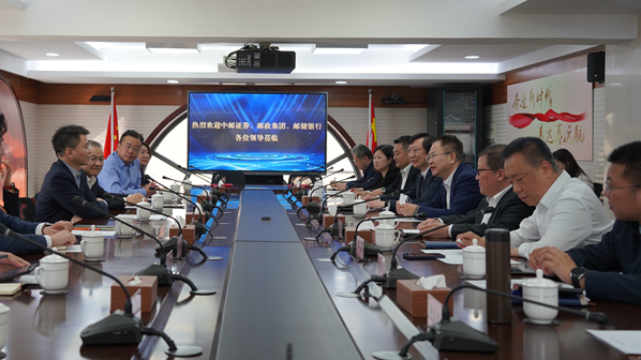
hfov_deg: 44.2
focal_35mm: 46
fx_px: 782
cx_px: 241
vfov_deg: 25.9
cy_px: 149
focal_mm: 35
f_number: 4
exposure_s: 1/160
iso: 640
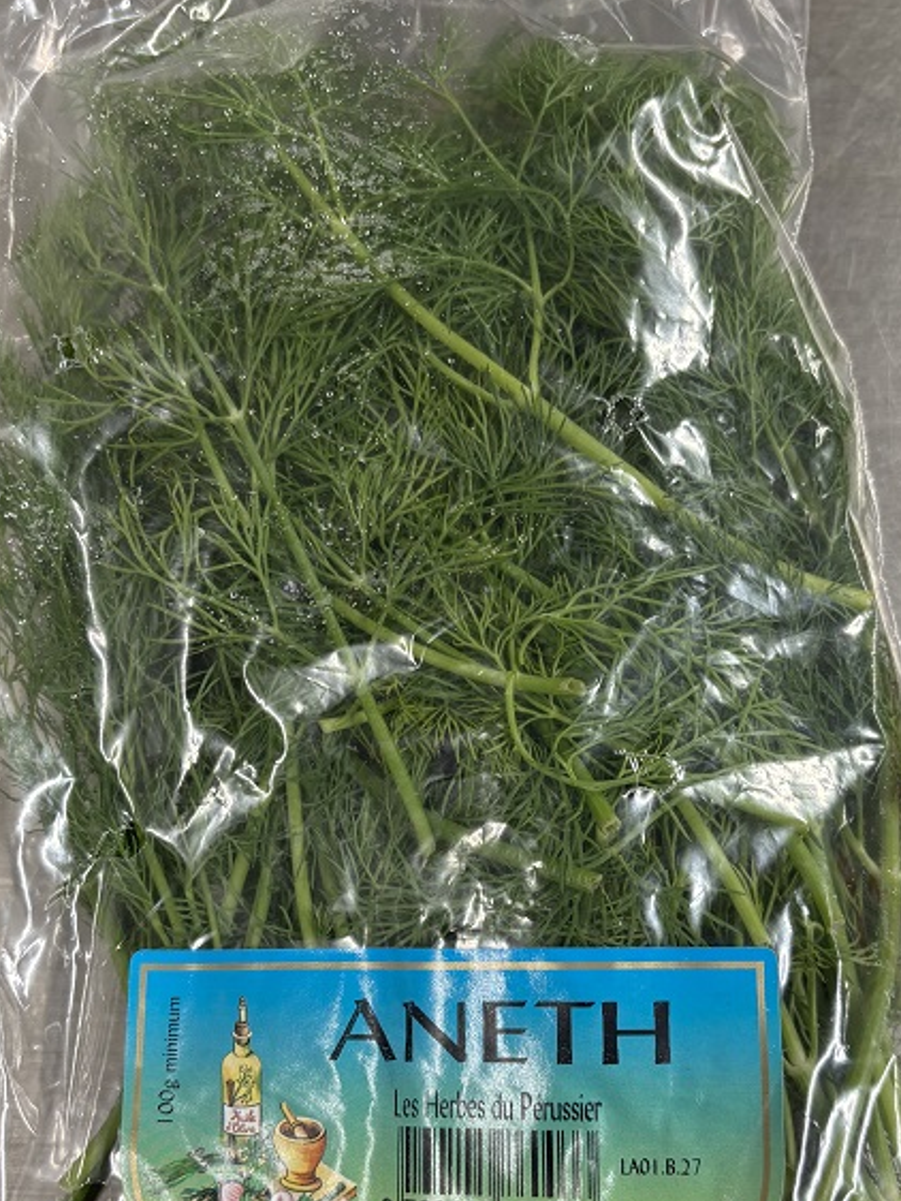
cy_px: 752
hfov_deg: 38.7
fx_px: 1283
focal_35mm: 37
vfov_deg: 49.6
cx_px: 478
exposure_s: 1/50
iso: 100
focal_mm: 5.96
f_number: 1.6
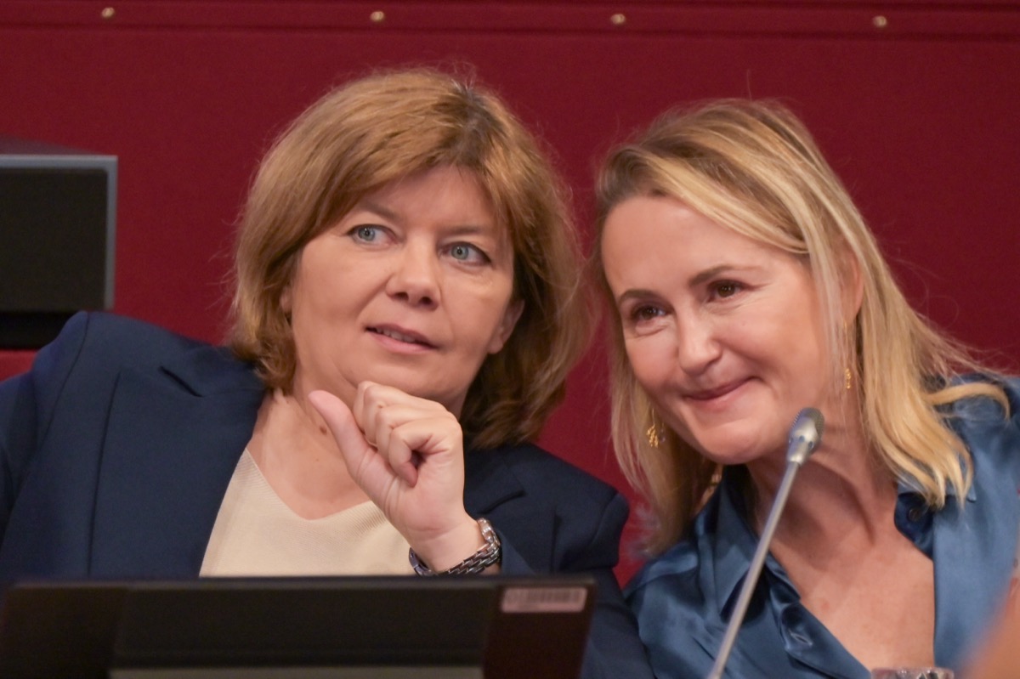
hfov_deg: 6.9
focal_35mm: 300
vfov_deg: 4.6
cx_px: 510
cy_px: 340
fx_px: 8496
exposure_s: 1/160
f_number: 5.6
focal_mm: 300
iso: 1600
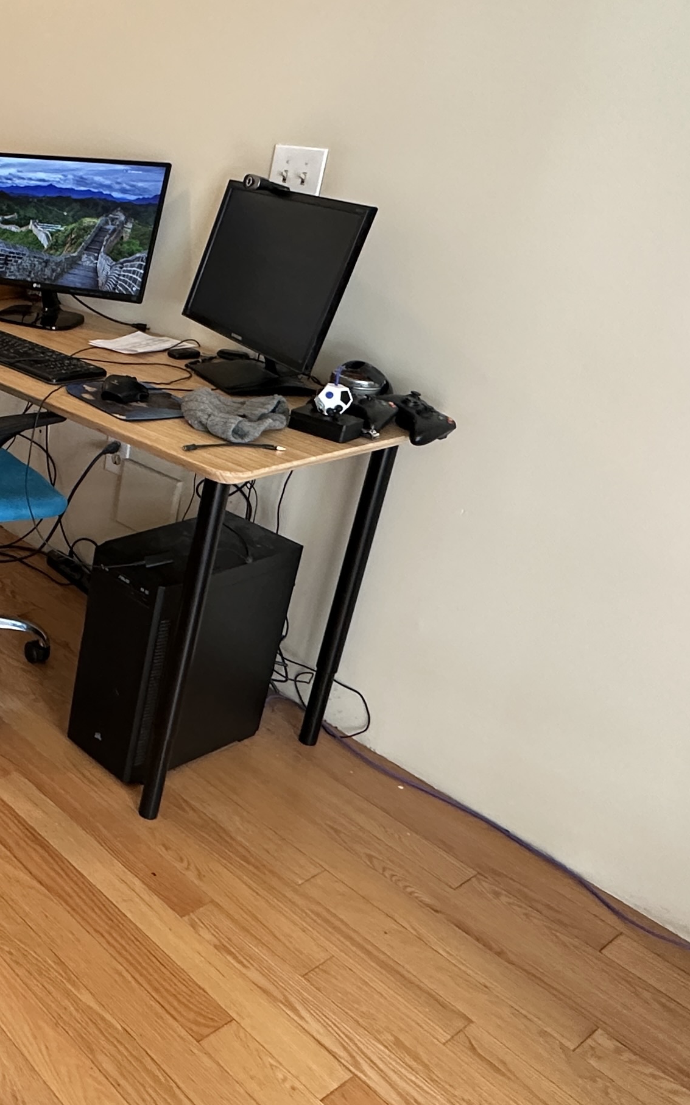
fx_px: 993
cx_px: -127
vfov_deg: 58.1
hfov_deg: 32.2
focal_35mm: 33
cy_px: 510
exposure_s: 1/120
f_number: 2.2
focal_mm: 2.22
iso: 320
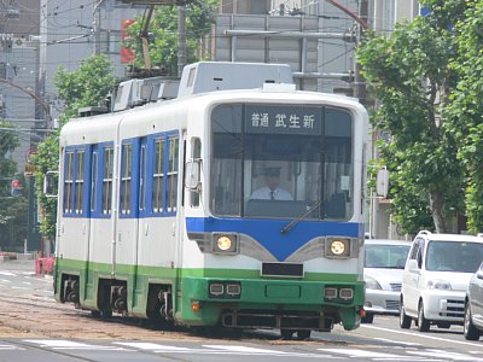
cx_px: 242
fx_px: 5860
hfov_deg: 4.7
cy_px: 181
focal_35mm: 420
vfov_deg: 3.5
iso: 80
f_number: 5.6
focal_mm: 88.8
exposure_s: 1/200
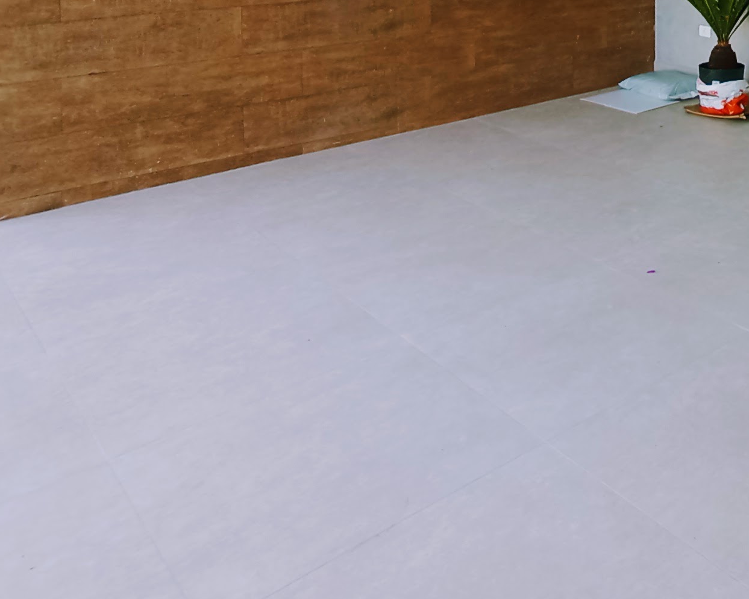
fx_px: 909
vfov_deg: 31.6
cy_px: -85
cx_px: 776
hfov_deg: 38.8
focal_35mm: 41
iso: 62
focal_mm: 1.65
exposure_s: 1/120
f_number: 2.2
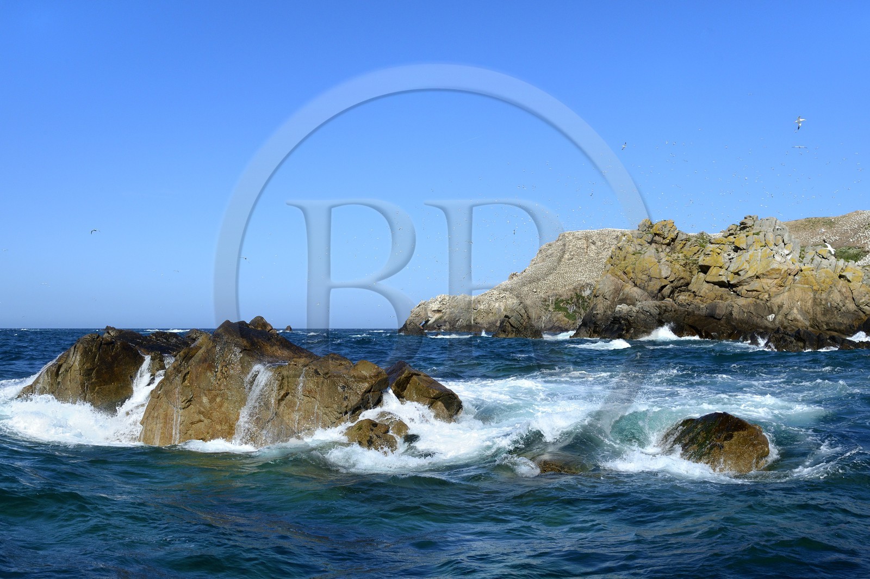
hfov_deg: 58.8
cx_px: 435
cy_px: 290
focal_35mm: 32
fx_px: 773
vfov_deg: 41.0
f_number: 11
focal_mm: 32
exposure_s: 1/1250
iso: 800
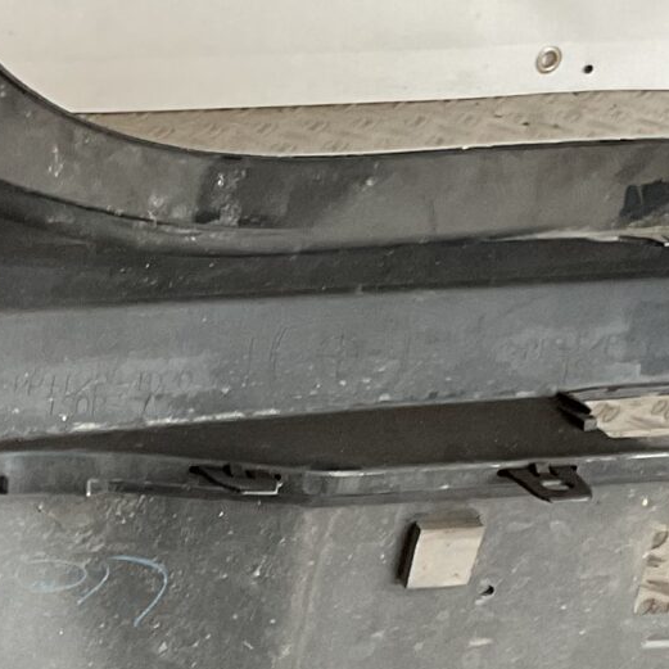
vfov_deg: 13.4
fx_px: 2755
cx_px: -222
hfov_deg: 13.3
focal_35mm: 126
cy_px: 822
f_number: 1.8
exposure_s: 1/60
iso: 125
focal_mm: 3
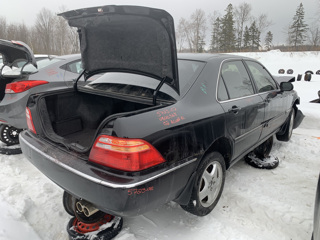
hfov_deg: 67.3
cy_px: 120
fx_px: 240
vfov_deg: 53.1
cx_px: 160
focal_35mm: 26
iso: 25
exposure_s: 1/176
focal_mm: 4.25
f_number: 1.8
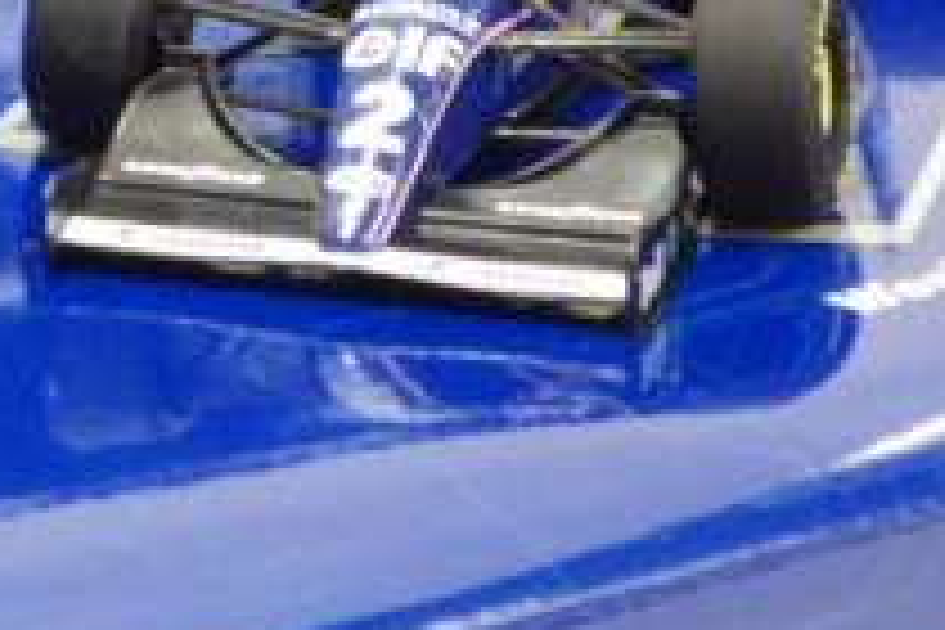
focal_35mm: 187
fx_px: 4908
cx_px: -382
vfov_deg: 7.3
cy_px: -36
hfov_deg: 10.7
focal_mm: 10.7
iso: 800
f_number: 4
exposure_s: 1/25
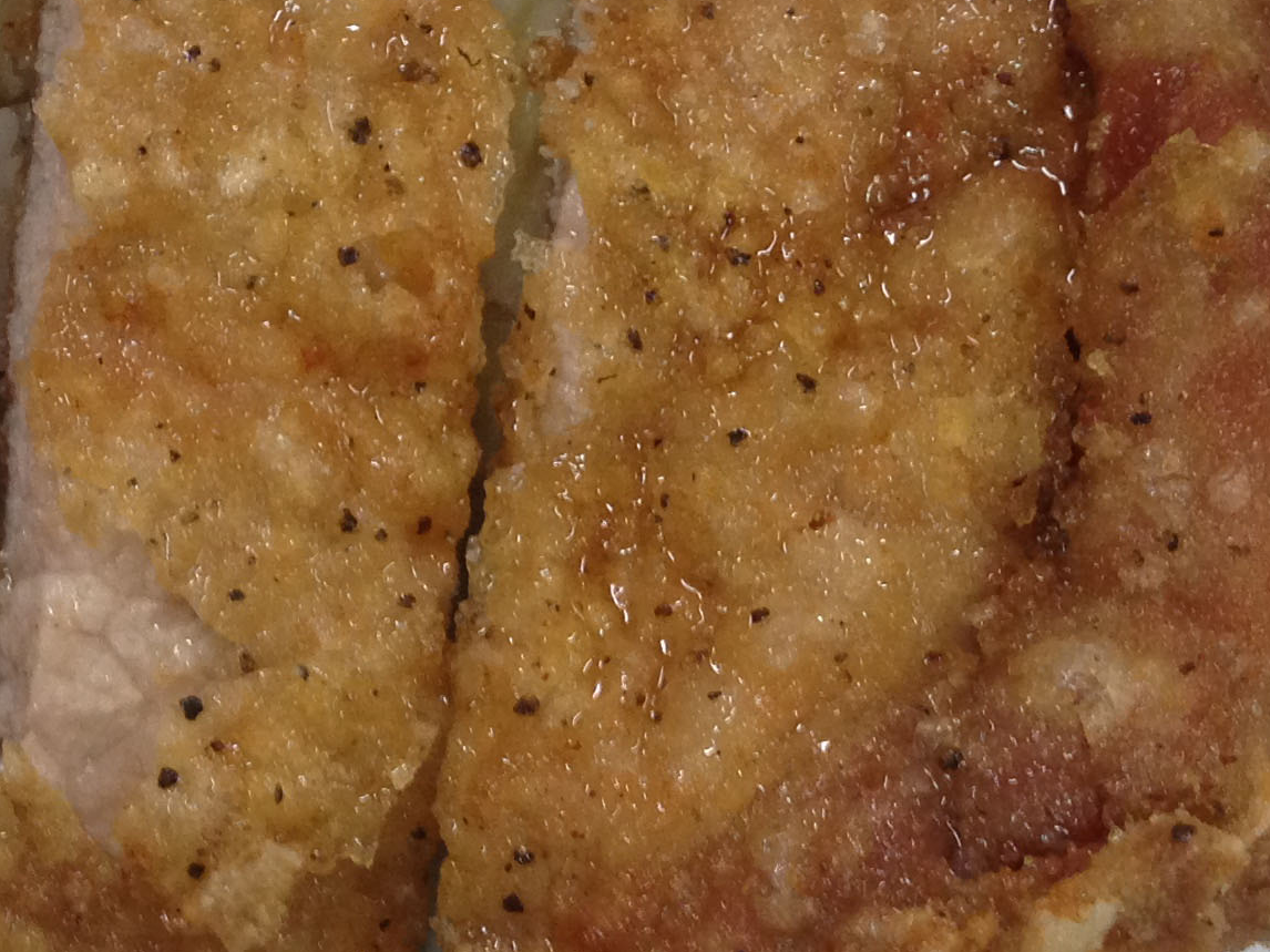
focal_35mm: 94
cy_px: 232
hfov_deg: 20.3
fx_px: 3448
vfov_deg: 15.6
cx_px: 52
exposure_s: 1/20
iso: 125
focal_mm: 4.12
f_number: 2.4
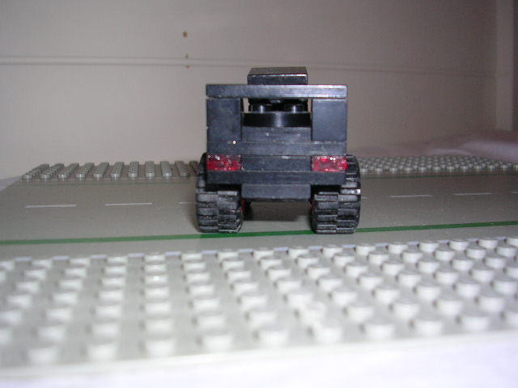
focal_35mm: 38
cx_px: 259
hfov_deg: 49.0
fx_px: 569
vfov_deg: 37.7
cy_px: 194
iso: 50
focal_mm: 5.8
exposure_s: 1/60.1
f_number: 2.8
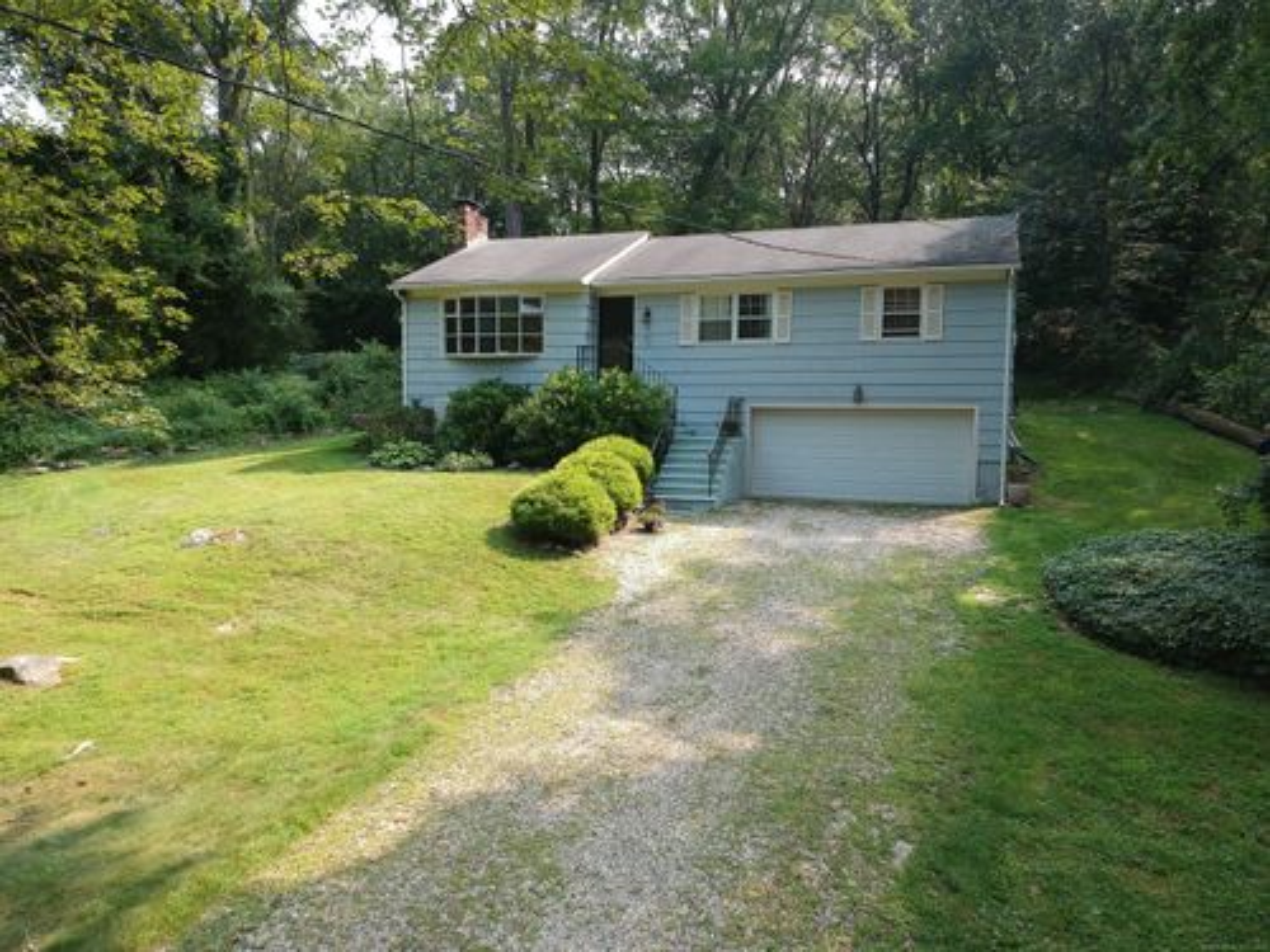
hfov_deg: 69.4
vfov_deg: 54.9
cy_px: 476
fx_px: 917
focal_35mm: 25
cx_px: 635
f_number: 2.6
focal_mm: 4.49
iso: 100
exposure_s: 1/240
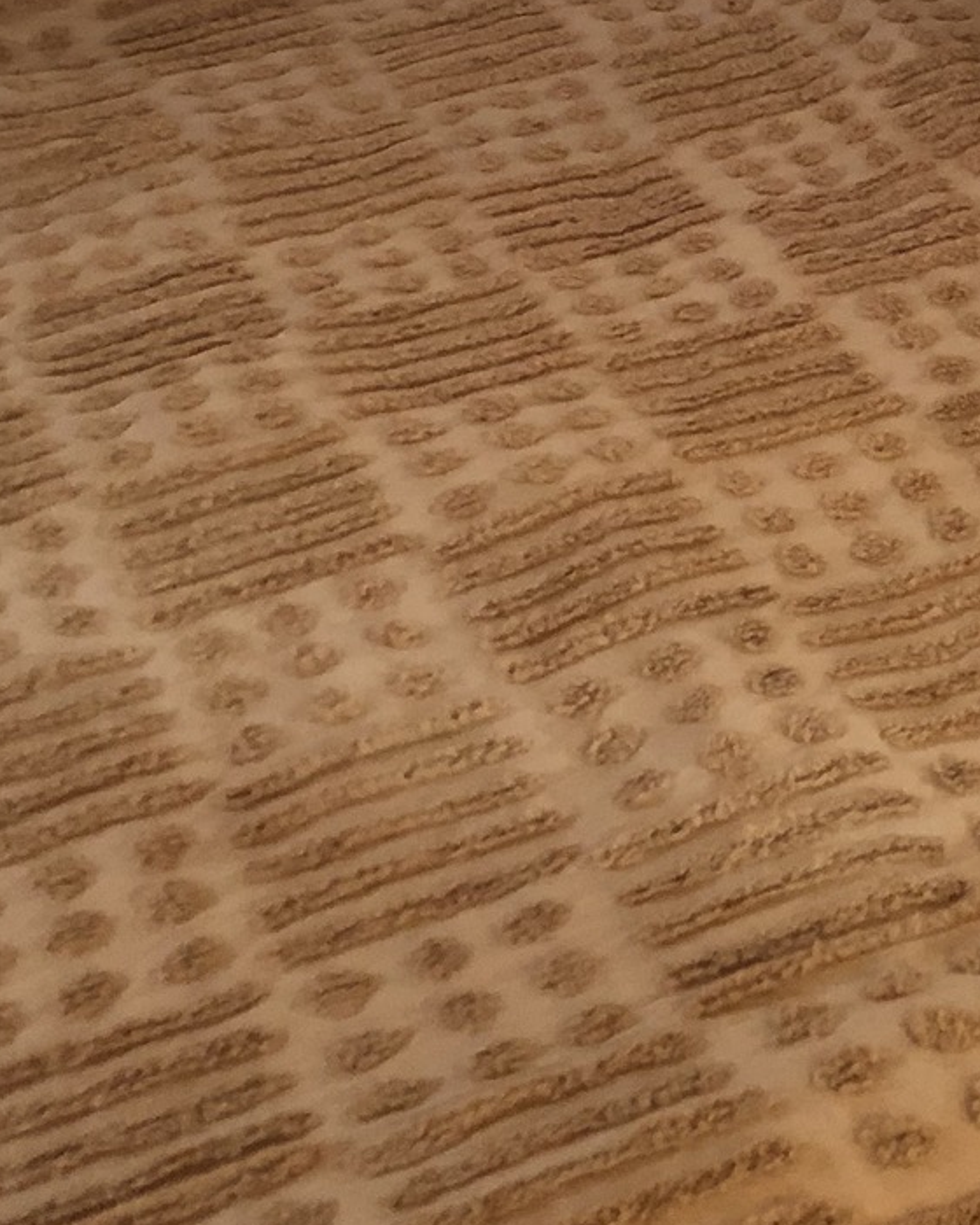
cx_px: 1020
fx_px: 2900
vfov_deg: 22.9
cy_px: 4
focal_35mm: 80
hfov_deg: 18.6
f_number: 1.8
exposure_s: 1/15
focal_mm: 3.99
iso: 100
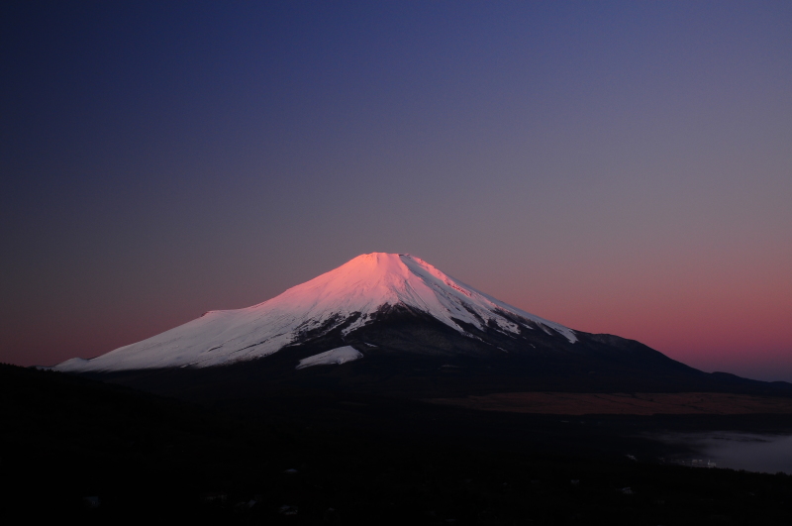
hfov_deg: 42.4
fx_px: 1022
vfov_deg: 28.9
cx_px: 396
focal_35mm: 46
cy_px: 263
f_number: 16
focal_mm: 31
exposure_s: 1/3
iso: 200
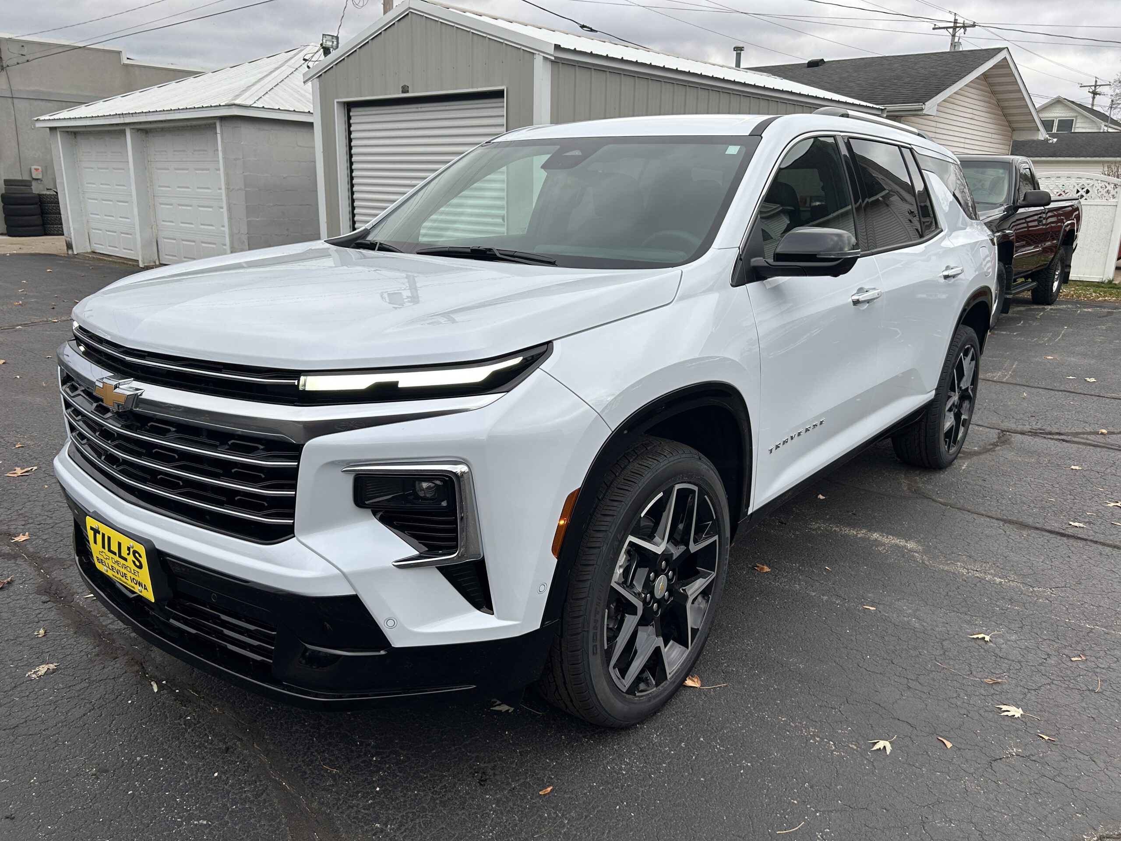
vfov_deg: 53.1
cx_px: 560
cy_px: 420
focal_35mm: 26
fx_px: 842
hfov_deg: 67.3
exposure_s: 1/859
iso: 50
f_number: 1.5
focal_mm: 5.7
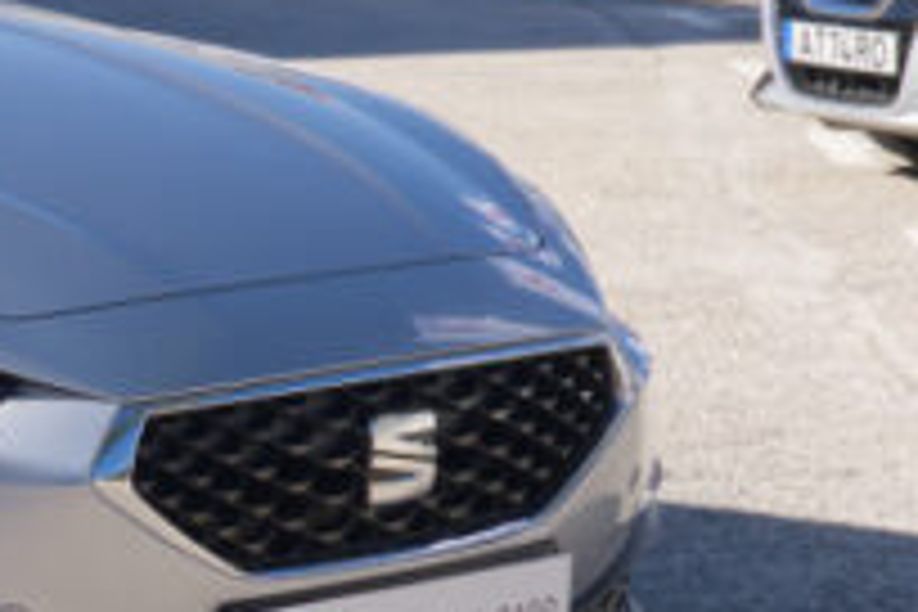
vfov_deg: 7.8
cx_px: -702
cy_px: 218
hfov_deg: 11.0
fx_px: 4488
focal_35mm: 176
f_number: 9
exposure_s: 1/250
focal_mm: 23.5
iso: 160
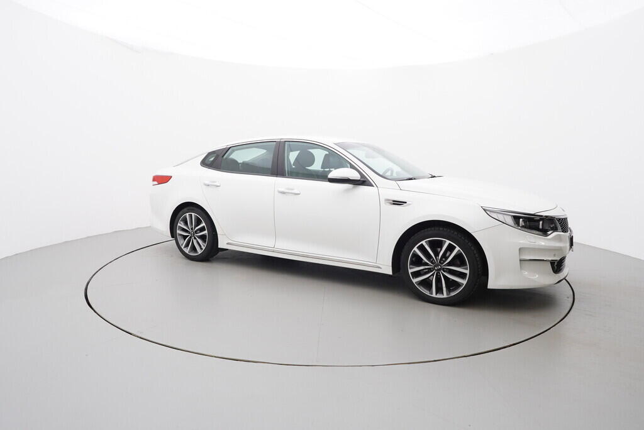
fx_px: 403
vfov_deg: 56.2
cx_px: 322
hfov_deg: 77.3
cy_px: 215
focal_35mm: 22
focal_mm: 15
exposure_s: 1/80
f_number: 5
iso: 200
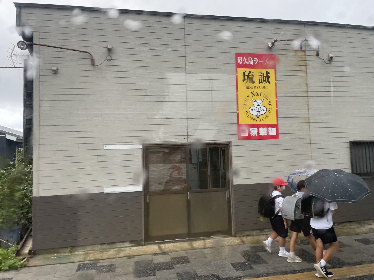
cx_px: 187
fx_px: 281
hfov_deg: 67.3
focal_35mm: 26
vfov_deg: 53.1
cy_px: 140
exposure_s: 1/123
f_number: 1.6
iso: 32
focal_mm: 4.2
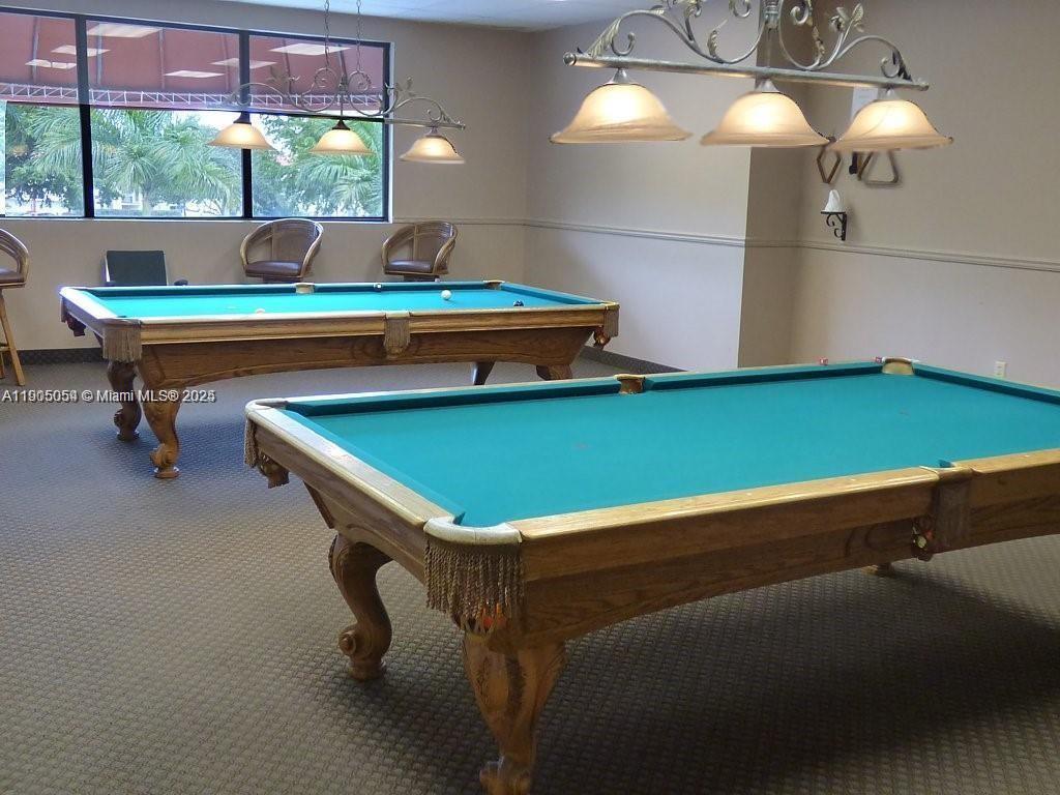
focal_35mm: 37
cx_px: 530
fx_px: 1133
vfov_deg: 38.7
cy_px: 398
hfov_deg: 50.1
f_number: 3.5
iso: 800
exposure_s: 1/50
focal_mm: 6.47
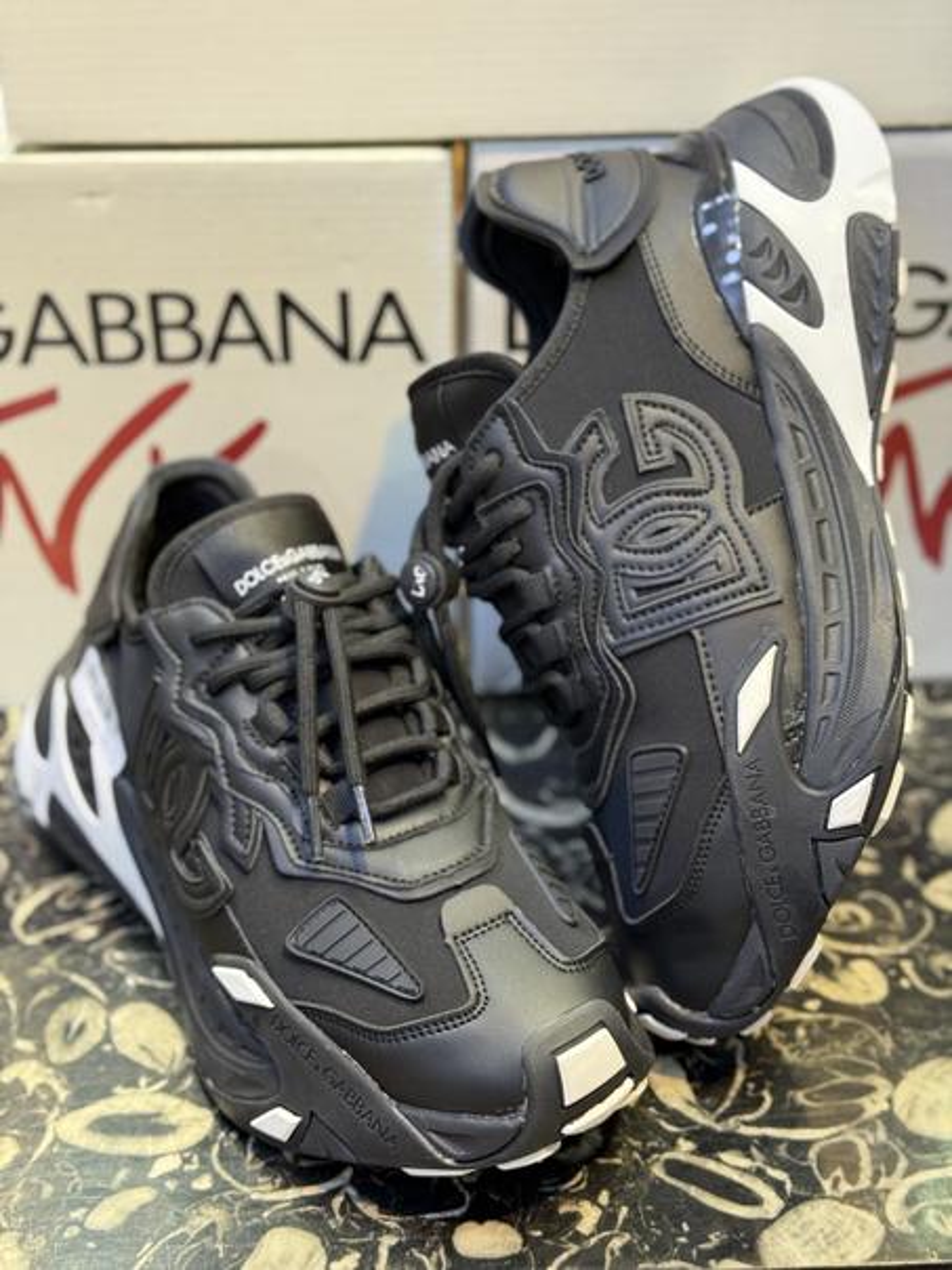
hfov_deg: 30.3
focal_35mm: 48
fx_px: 1760
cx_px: 476
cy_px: 635
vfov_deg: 39.7
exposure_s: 1/100
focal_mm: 6.76
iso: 250
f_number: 1.78
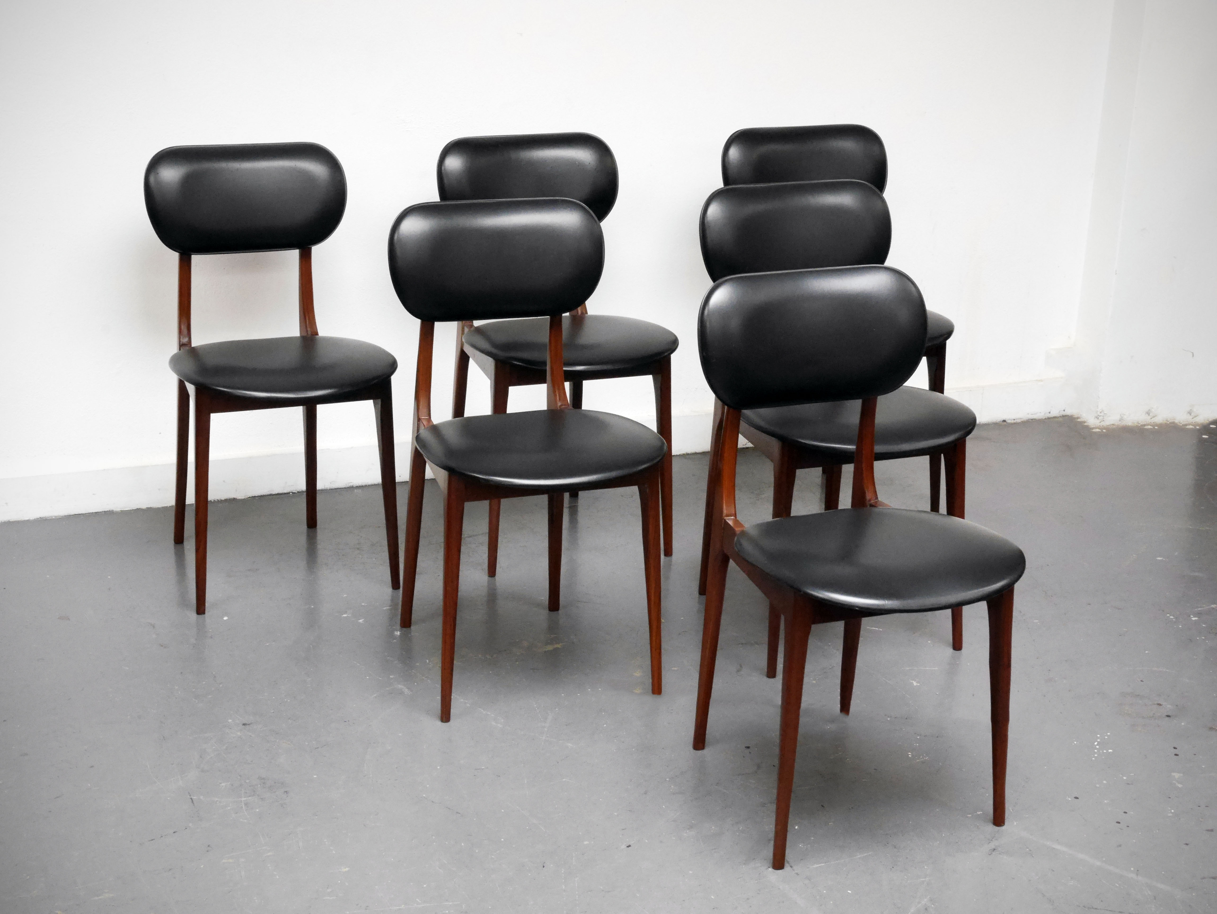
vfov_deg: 25.2
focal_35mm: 58
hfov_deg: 33.2
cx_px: 608
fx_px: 2040
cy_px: 457
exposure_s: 1/13
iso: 3200
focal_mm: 29
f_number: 13
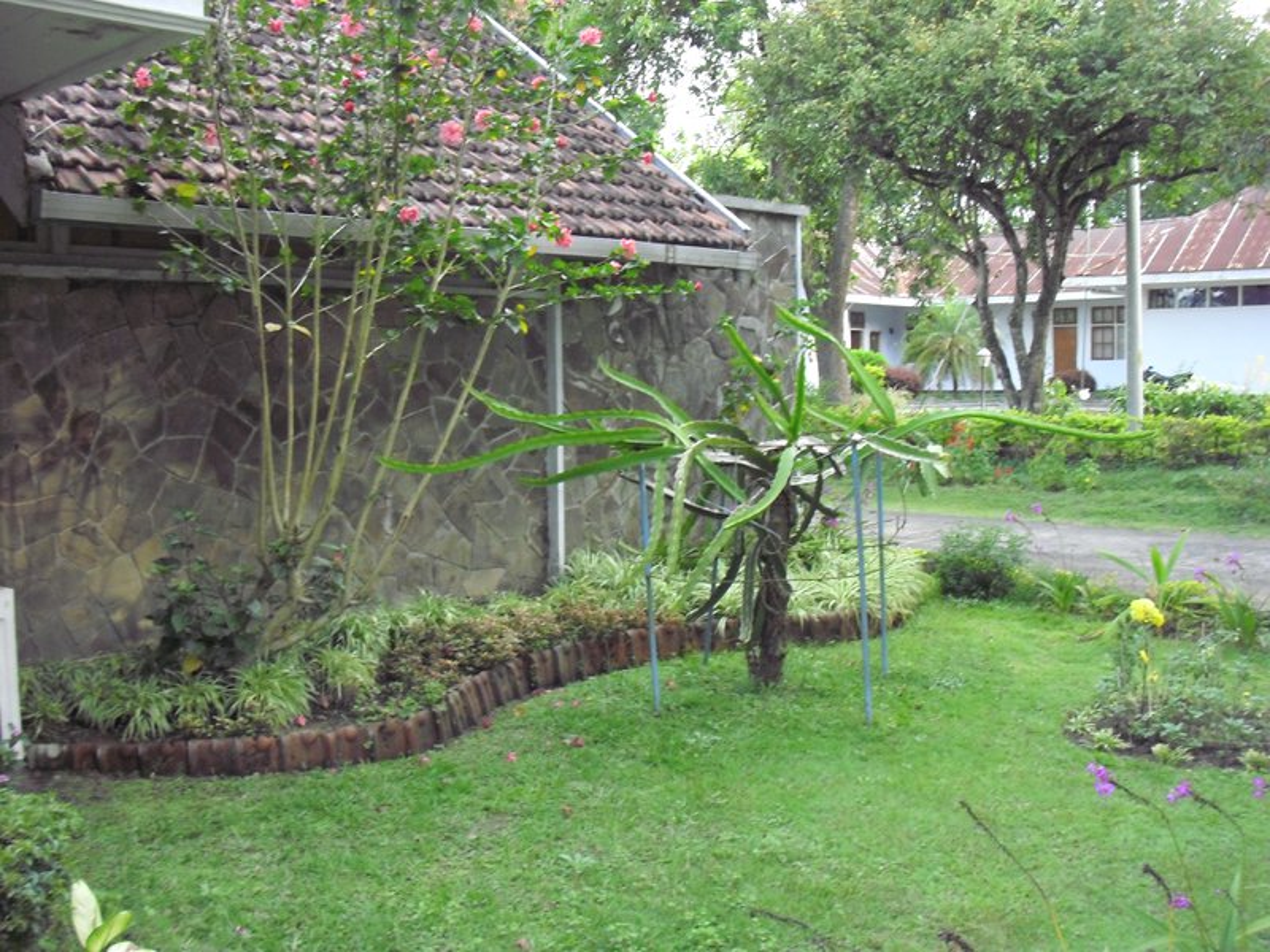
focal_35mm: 38
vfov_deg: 37.7
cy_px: 476
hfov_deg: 49.0
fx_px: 1394
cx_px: 635
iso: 200
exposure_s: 1/80
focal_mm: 6.2
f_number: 2.8
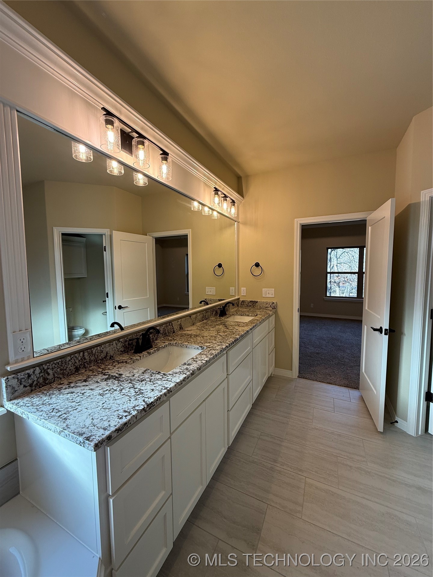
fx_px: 233
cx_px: 216
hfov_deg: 85.7
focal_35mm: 14
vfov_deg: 102.1
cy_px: 288
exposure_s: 1/120
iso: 80
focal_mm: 2.22
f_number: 2.2
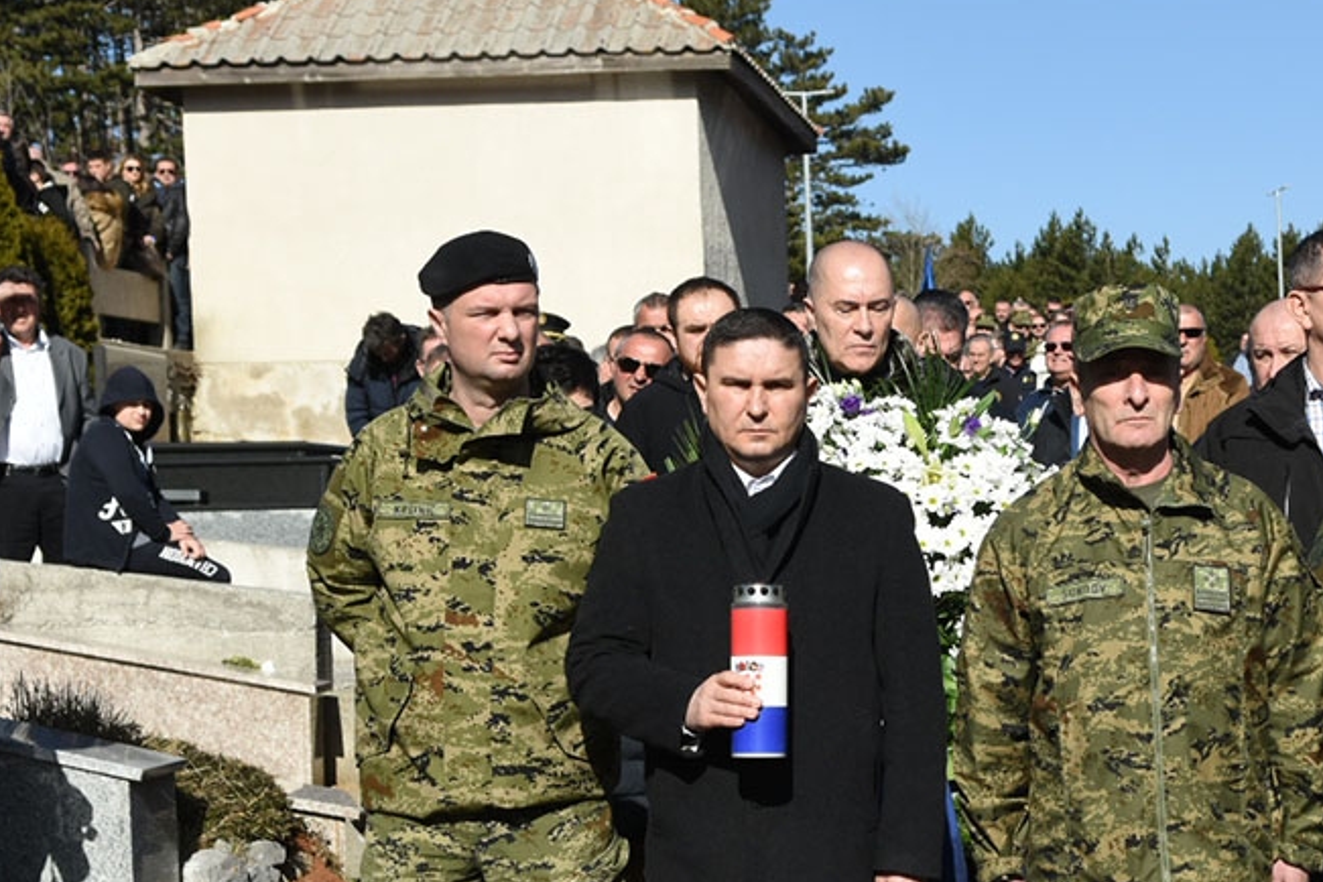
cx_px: 1002
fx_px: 3050
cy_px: 703
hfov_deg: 24.2
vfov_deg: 16.3
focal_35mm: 83
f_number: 5.6
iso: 400
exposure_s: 1/2000
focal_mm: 30
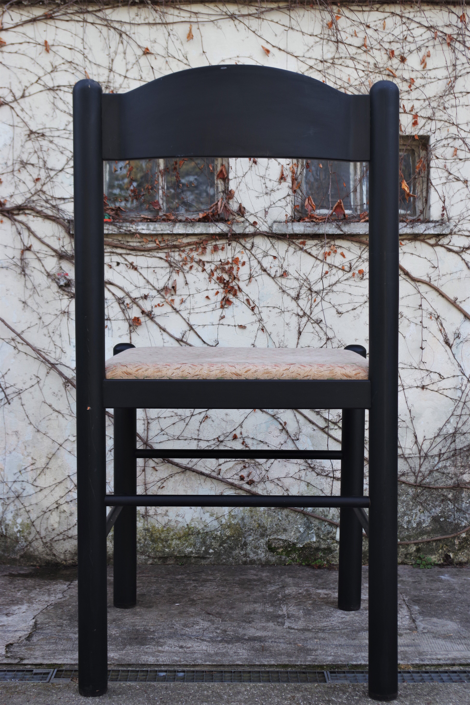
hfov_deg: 26.0
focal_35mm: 52
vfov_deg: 38.2
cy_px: 352
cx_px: 235
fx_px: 1018
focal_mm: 35
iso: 100
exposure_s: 1/100
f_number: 5
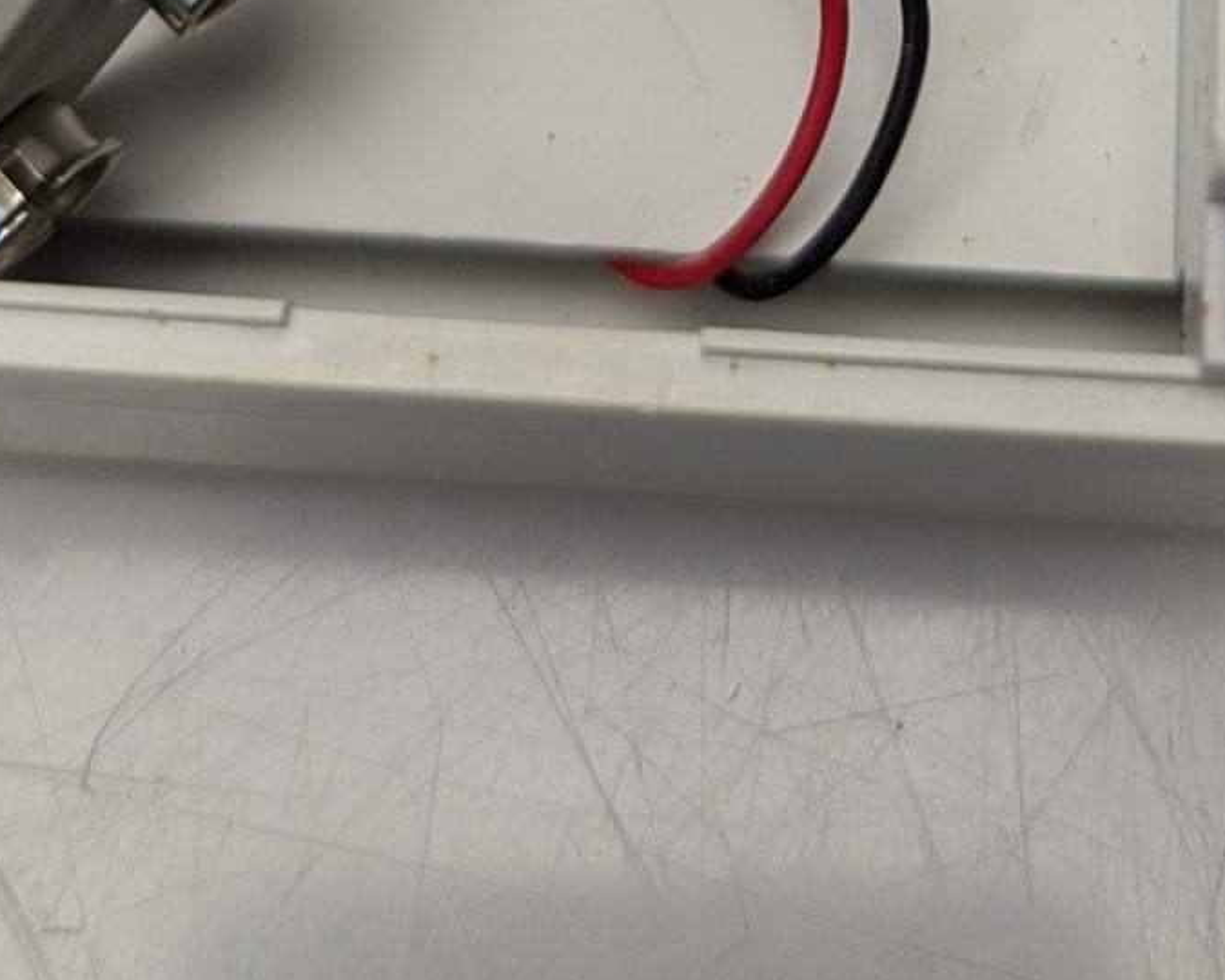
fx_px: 3227
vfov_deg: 14.8
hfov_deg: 21.3
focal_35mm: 89
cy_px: -842
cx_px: 911
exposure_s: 1/100
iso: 53
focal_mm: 6.81
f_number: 1.85
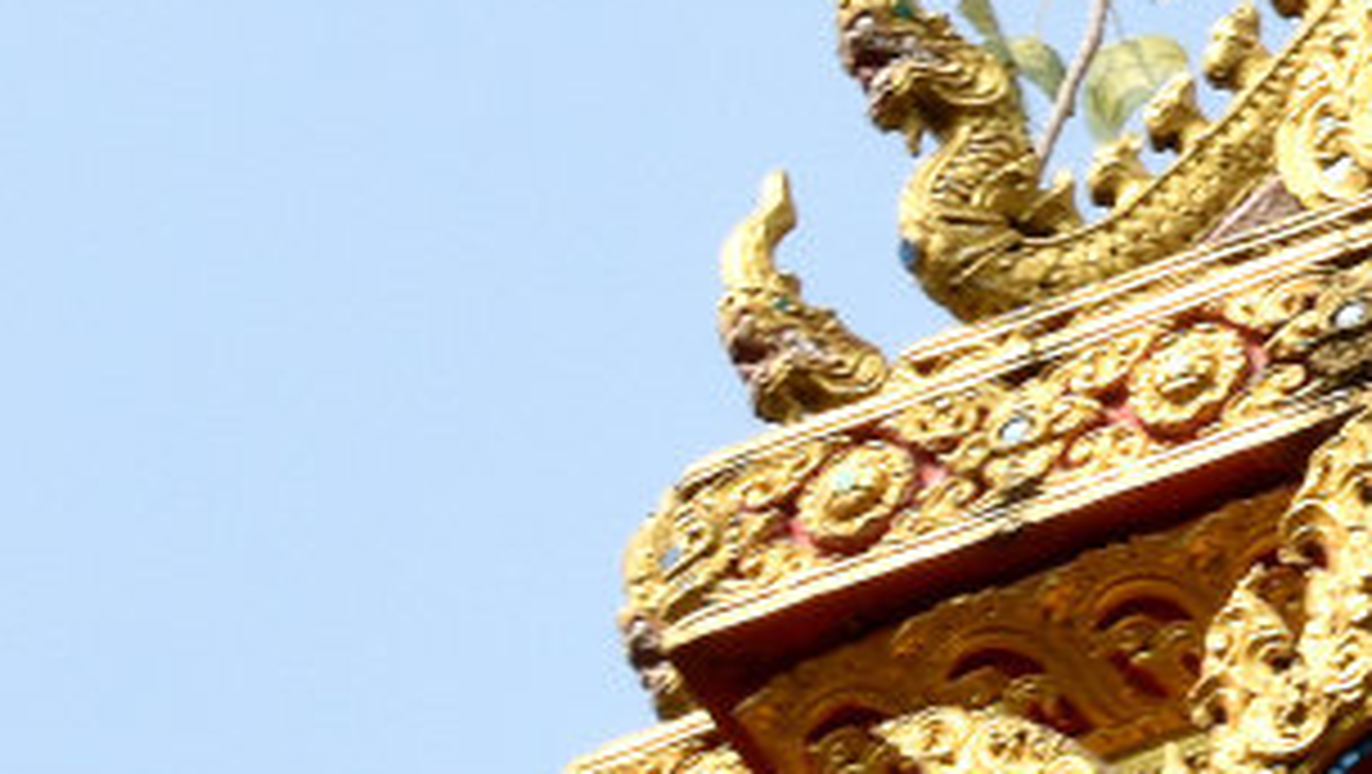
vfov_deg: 2.7
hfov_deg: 4.7
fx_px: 16481
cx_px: 2762
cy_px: -110
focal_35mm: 453
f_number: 25
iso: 200
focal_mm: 55
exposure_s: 1/60
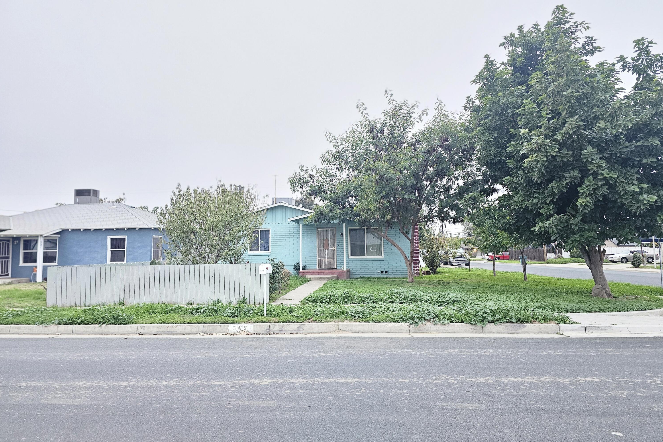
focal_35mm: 24
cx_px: 331
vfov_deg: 53.1
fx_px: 442
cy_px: 214
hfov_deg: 73.7
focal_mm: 6.3
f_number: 1.7
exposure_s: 1/60
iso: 640
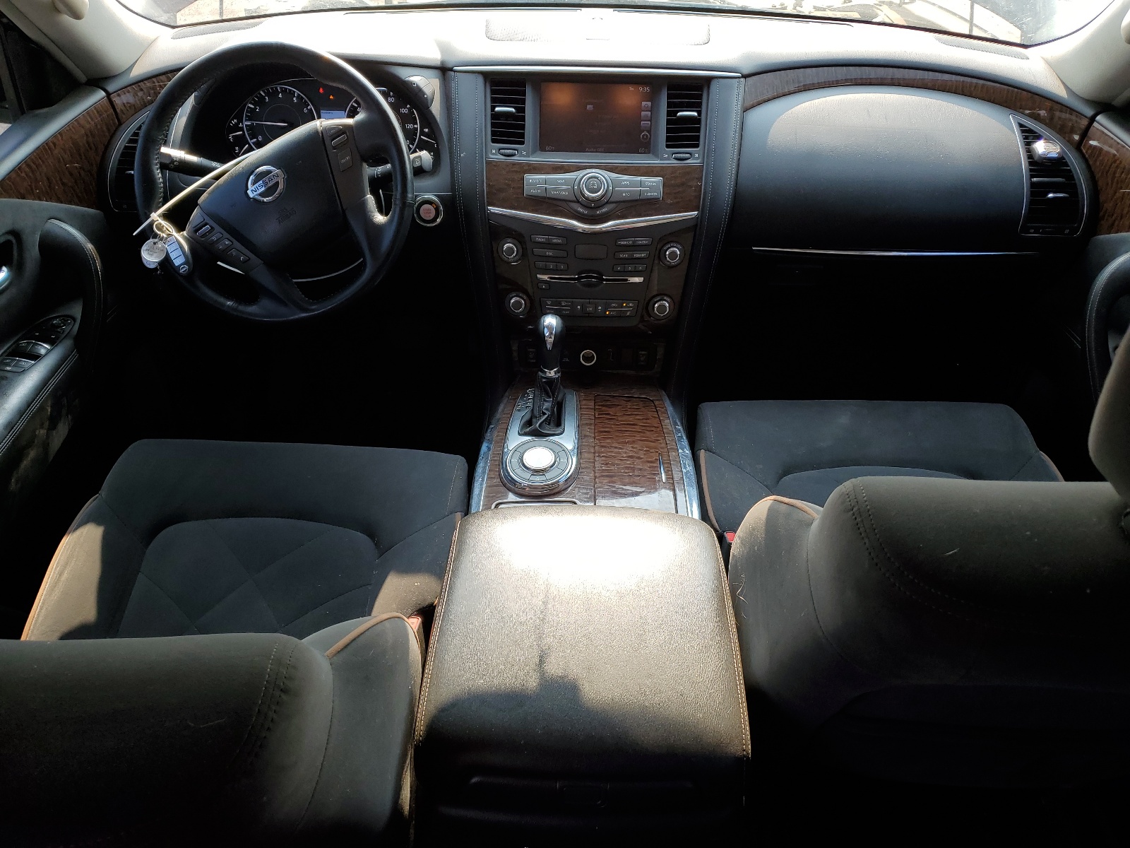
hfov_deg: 67.3
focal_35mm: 26
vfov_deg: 53.1
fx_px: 849
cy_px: 424
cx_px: 565
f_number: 1.5
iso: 50
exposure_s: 1/400
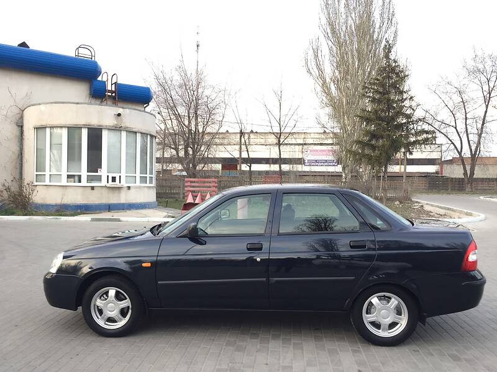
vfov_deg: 48.2
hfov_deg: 61.7
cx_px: 248
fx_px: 416
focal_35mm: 29
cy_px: 186
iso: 32
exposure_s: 1/50
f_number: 2.2
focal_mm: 4.2
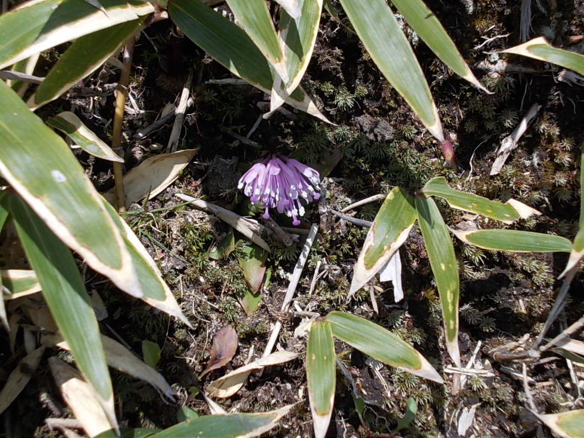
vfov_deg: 20.7
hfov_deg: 27.4
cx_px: 292
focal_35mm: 71
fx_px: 1198
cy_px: 219
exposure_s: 1/500
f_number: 4.3
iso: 80
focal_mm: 10
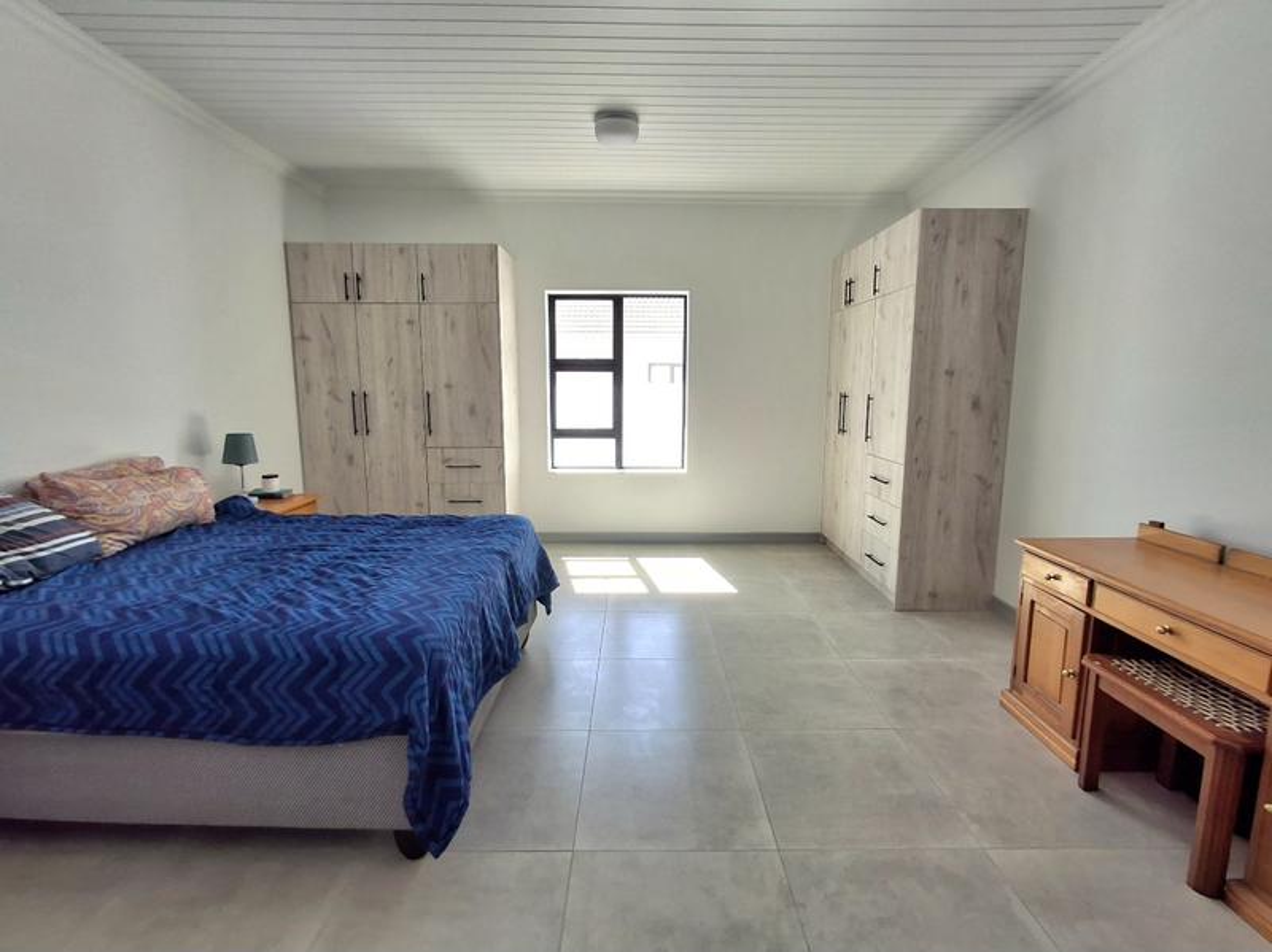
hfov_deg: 94.5
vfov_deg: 78.0
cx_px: 636
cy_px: 476
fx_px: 588
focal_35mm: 16
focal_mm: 1.64
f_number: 2.2
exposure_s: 1/250
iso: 40
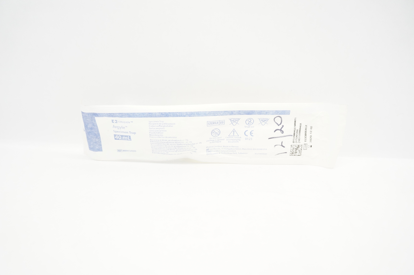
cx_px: 207
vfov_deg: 47.8
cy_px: 138
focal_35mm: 27
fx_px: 310
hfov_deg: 67.4
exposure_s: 1/125
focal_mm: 18
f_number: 4
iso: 800
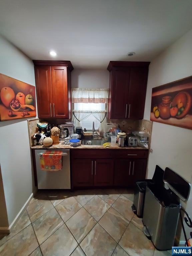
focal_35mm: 13
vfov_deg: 106.2
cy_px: 128
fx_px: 96
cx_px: 96
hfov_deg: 89.9
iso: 800
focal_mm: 1.8
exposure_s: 1/30
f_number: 2.2
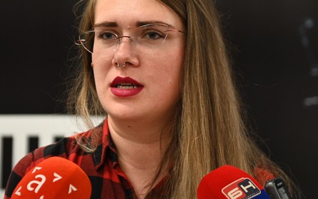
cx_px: 130
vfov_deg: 10.2
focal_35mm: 128
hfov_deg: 16.3
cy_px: 67
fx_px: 1110
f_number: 2.8
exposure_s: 1/320
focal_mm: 70
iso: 1250
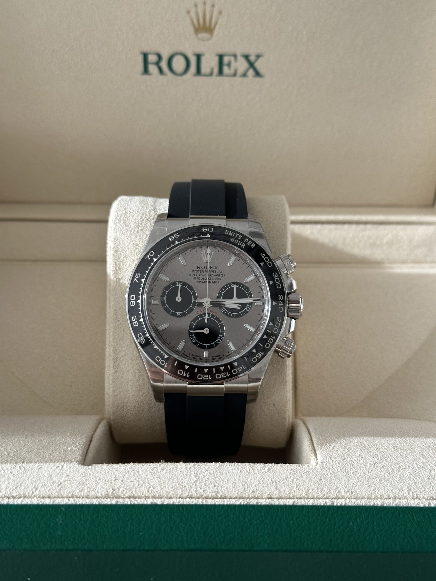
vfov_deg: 39.7
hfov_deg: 30.3
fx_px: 806
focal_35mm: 48
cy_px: 290
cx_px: 218
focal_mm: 6.86
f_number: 1.78
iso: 64
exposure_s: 1/182
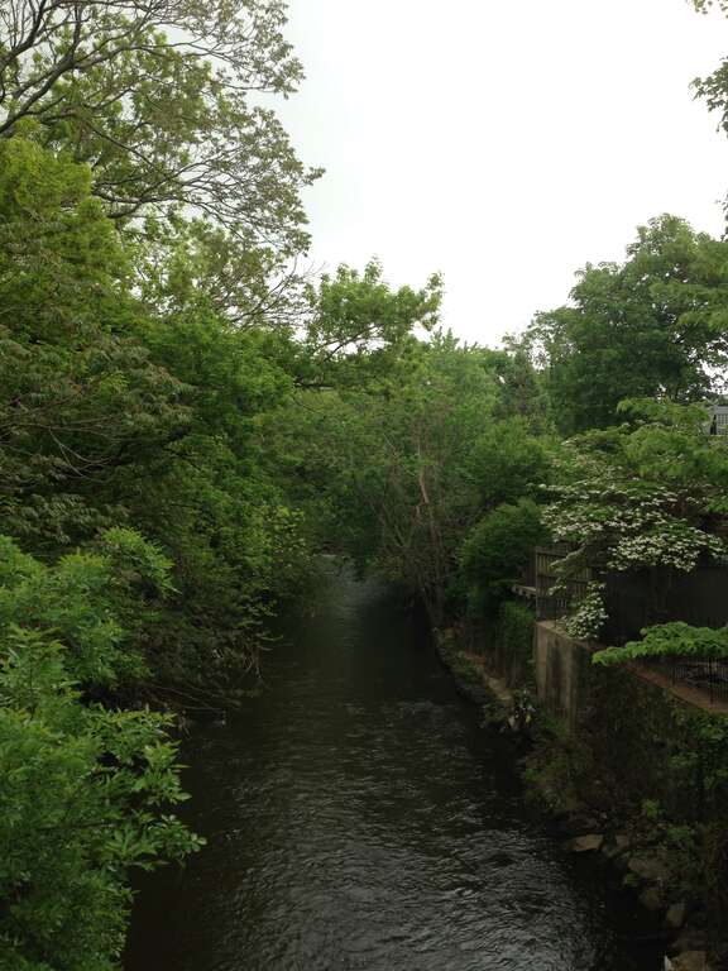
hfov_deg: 42.9
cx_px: 364
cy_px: 486
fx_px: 925
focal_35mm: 33
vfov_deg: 55.4
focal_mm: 4.13
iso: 50
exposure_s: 1/183
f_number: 2.4
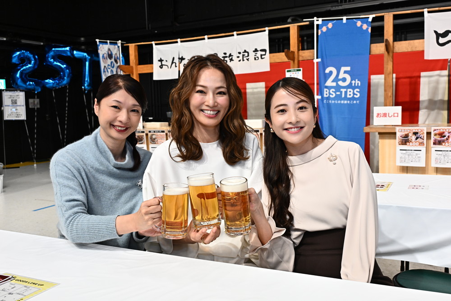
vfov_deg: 38.4
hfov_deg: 55.1
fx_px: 432
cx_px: 226
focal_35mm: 34
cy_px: 150
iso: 2000
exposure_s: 1/100
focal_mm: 34.5
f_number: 8
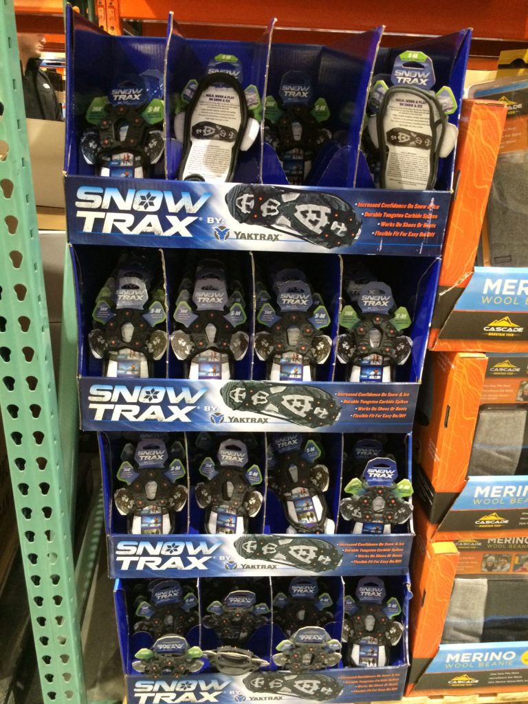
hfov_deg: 48.2
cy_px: 352
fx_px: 590
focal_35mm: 29
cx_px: 264
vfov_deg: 61.7
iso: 320
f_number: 2.2
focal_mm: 4.15
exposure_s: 1/20
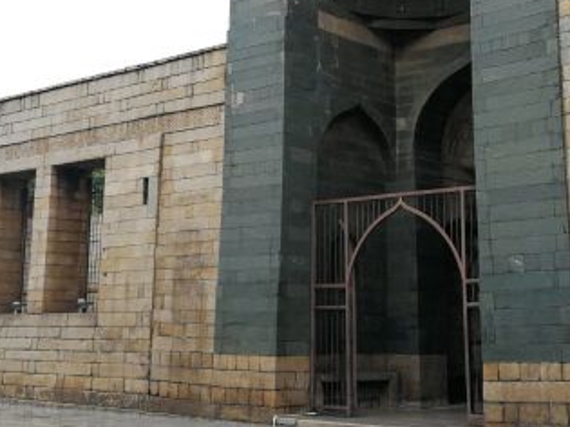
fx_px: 988
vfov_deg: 24.1
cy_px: 100
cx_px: 306
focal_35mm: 60
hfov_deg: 32.2
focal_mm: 3.95
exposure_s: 1/60.2
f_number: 2.2
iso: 50
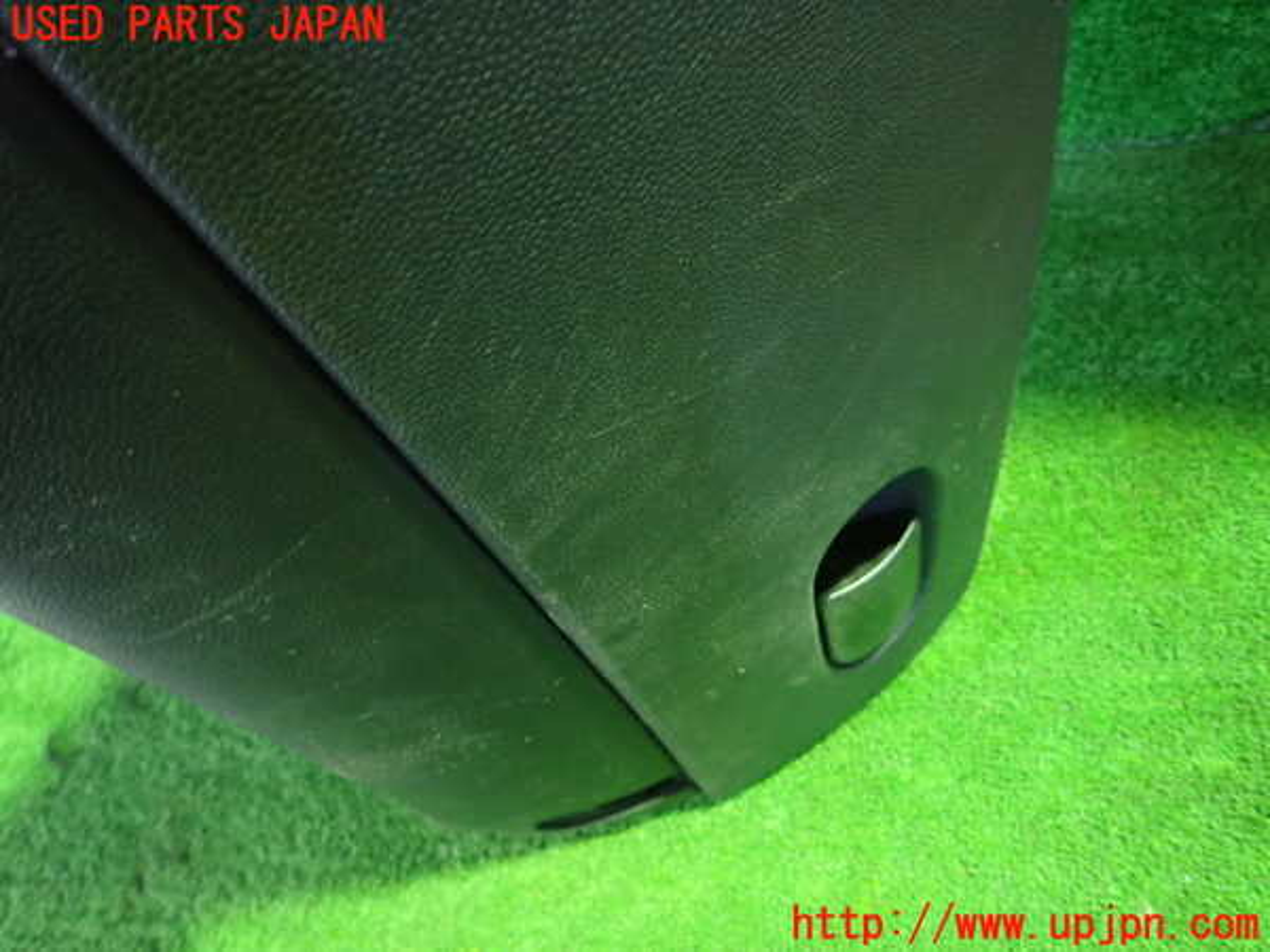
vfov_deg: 54.9
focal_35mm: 25
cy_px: 476
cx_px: 635
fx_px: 917
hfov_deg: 69.4
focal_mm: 4.5
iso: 800
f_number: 2
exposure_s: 1/13
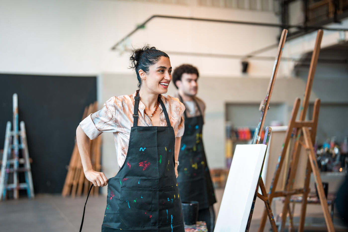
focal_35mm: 50
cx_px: 174
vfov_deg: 27.0
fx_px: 483
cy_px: 116
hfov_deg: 39.6
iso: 125
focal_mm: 50
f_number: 1.2
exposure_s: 1/250
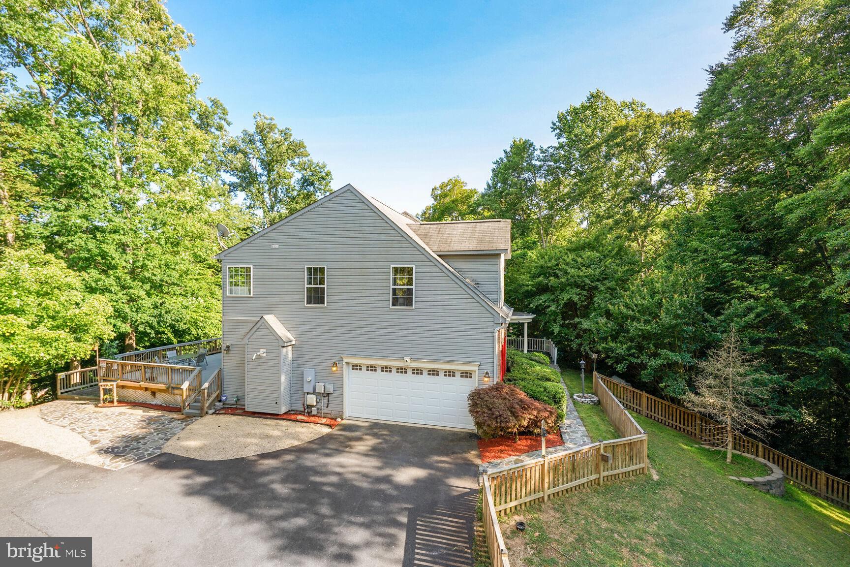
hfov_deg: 96.7
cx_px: 425
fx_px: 378
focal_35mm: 16
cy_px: 284
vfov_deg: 73.7
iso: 400
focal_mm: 16
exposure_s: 1/200
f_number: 9
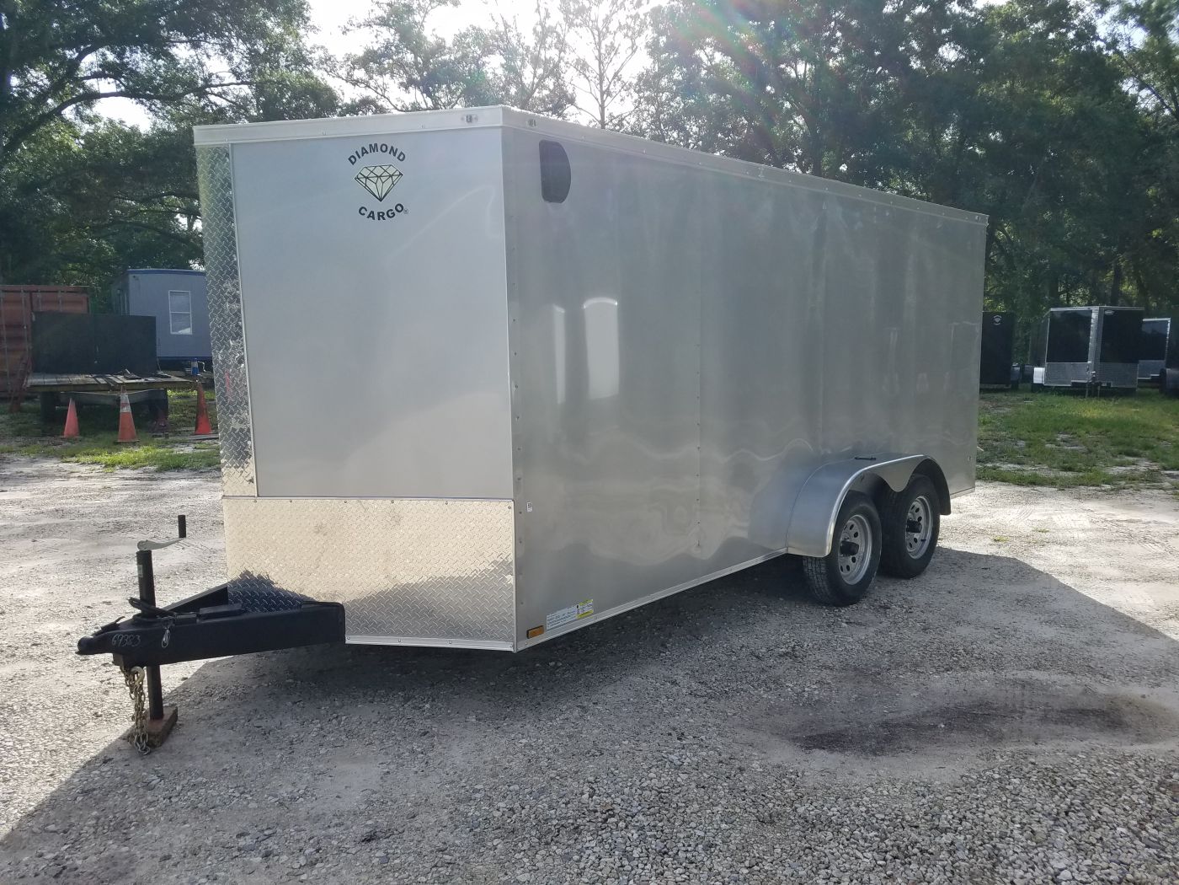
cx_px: 590
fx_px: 886
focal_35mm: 26
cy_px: 442
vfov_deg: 53.1
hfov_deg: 67.3
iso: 50
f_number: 1.7
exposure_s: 1/1416
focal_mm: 4.2
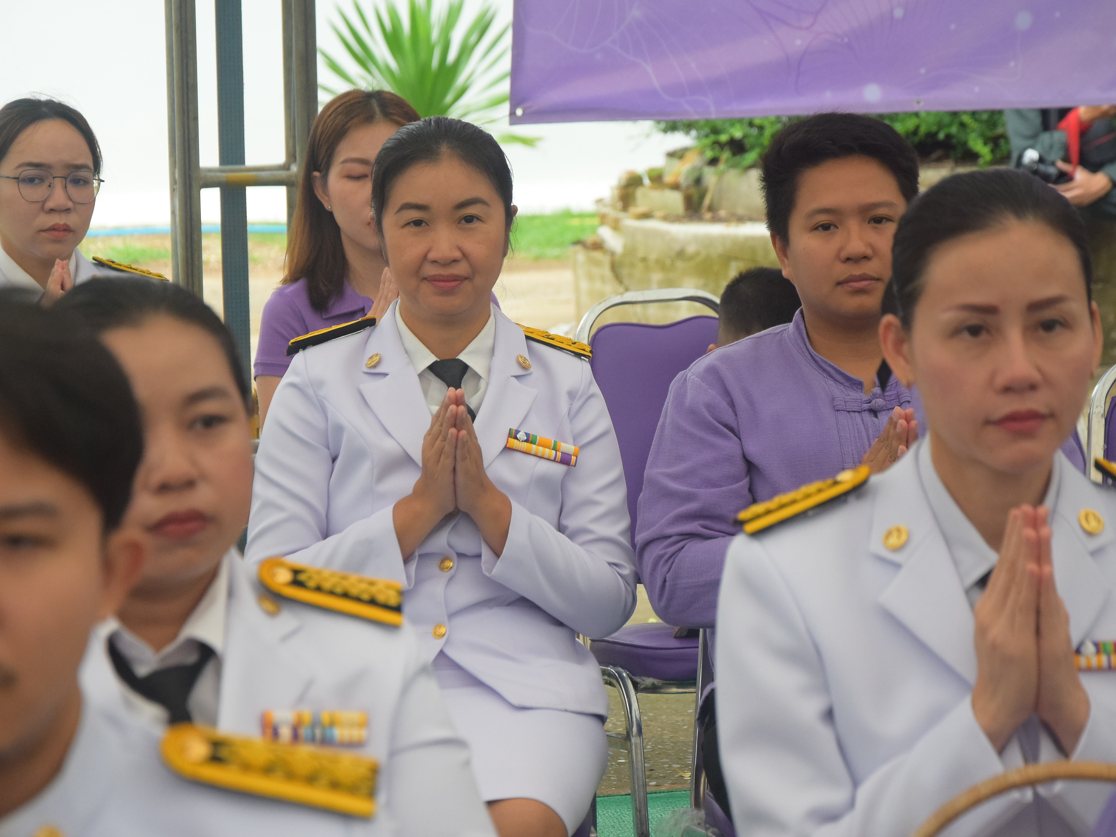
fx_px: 3951
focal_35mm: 123
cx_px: 538
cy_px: 421
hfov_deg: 16.1
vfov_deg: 12.1
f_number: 6.3
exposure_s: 1/640
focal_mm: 75
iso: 2000
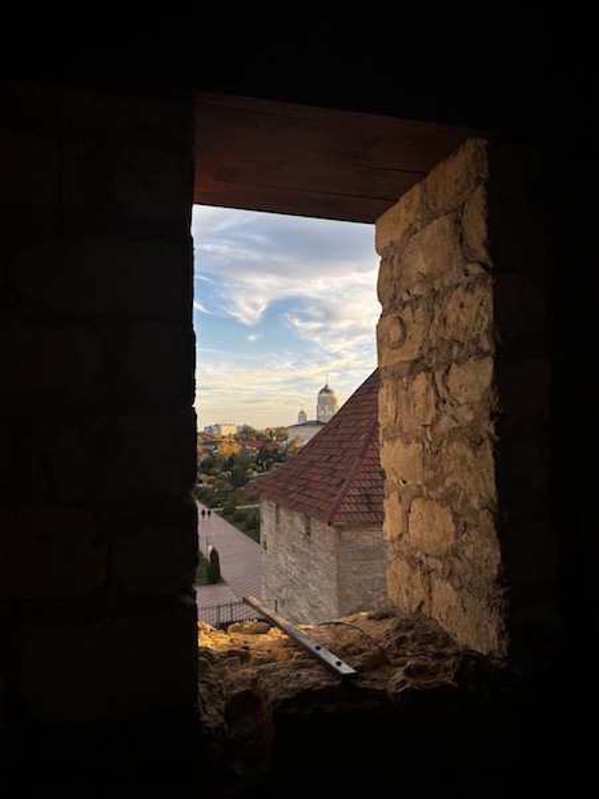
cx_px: 300
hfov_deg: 53.1
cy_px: 400
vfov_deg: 67.3
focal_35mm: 26
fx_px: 600
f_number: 1.6
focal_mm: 5.96
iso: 50
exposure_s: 1/1328
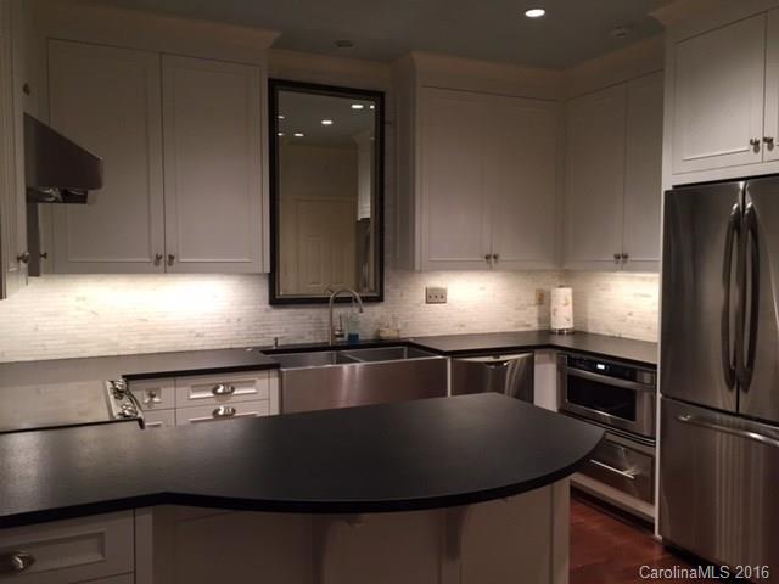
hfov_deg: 61.7
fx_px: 653
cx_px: 390
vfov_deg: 48.2
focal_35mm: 29
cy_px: 292
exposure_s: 1/30
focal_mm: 4.15
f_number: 2.2
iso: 100
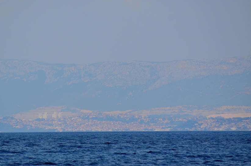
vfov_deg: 3.1
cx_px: 103
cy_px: 84
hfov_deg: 4.7
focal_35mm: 440
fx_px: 3061
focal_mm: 240
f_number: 5.6
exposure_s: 1/2500
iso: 400
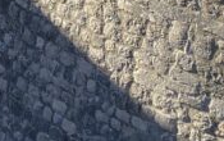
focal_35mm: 161
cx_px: -259
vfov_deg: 7.3
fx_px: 984
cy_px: -267
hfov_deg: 11.4
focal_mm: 4.25
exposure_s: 1/1043
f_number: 1.8
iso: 32
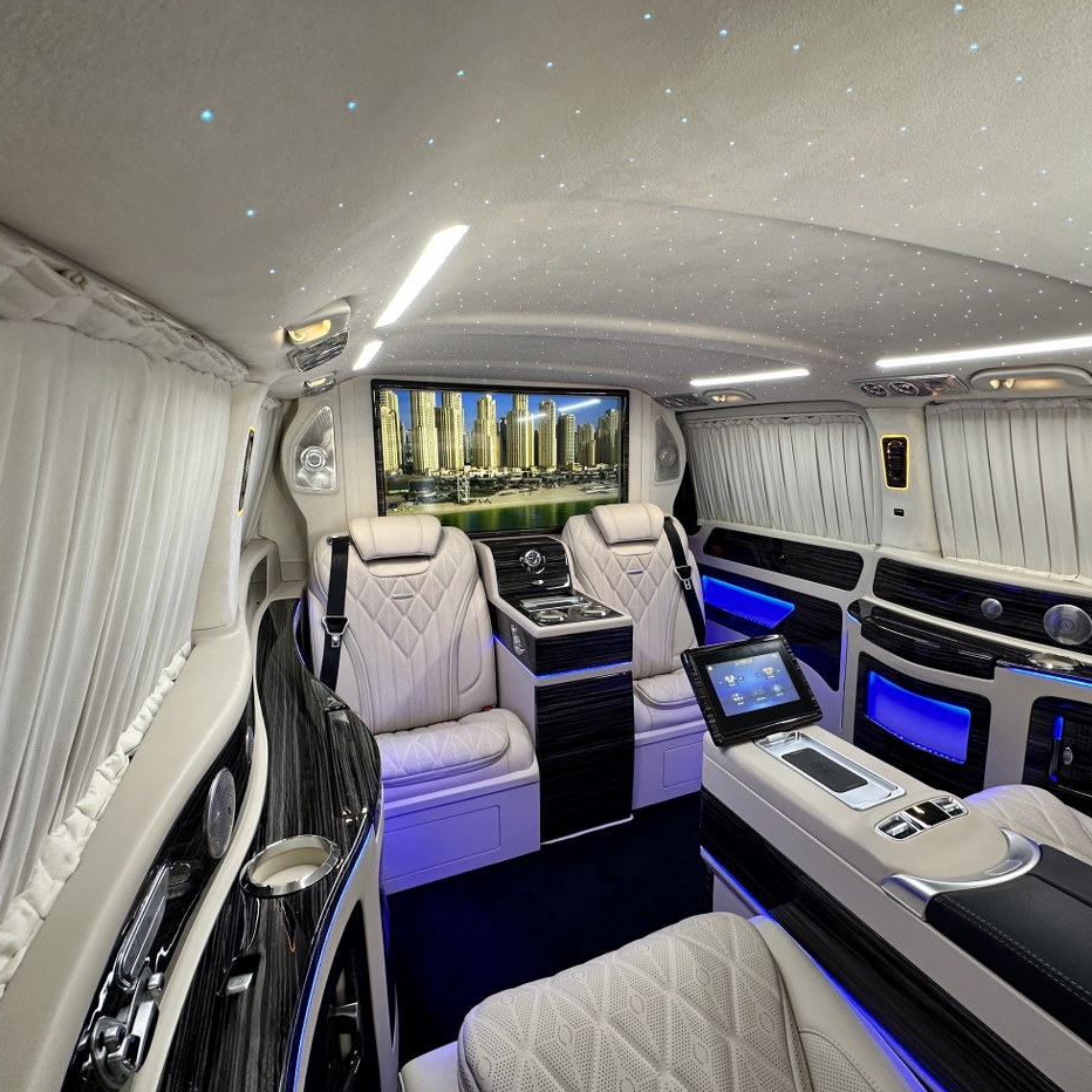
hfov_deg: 83.8
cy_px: 537
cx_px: 585
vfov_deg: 84.0
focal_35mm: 17
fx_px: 607
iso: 200
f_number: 2.2
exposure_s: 1/60
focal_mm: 2.22
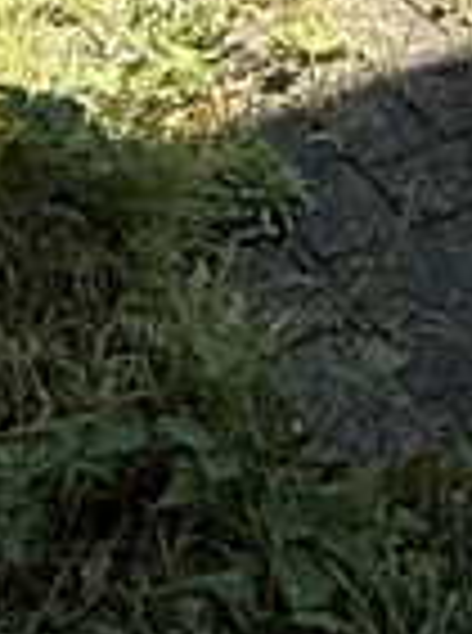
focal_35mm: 136
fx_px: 2484
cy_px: -1007
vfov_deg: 11.4
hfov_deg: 10.9
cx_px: 240
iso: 50
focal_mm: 2.22
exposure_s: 1/734
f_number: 2.2
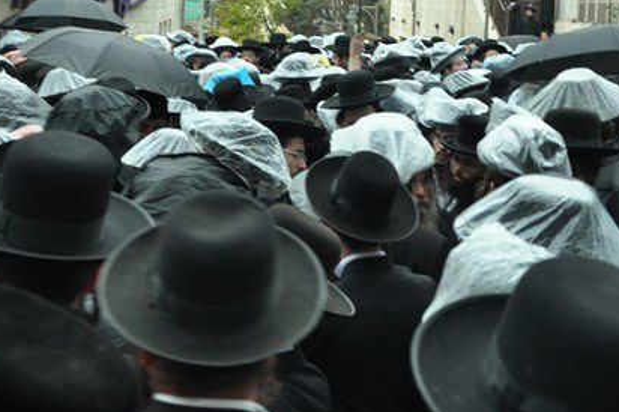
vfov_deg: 19.9
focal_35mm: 67
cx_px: 508
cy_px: 37
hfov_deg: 29.3
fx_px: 1151
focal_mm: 23
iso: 500
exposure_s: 1/60
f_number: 4
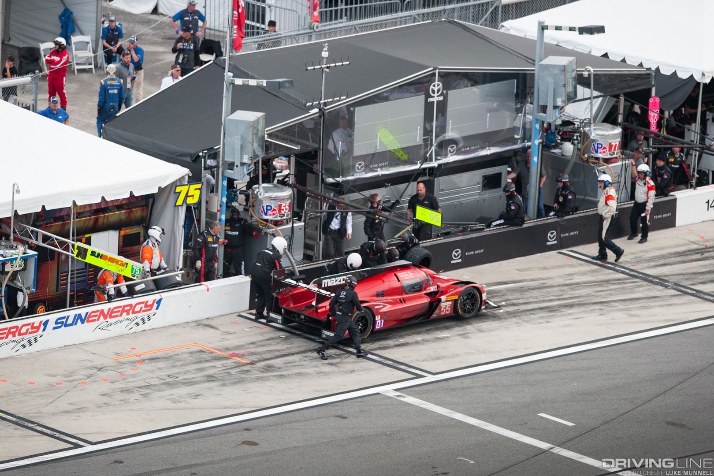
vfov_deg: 3.4
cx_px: 357
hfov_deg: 5.2
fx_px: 7933
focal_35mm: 400
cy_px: 238
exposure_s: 1/200
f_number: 3.2
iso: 200
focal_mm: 400
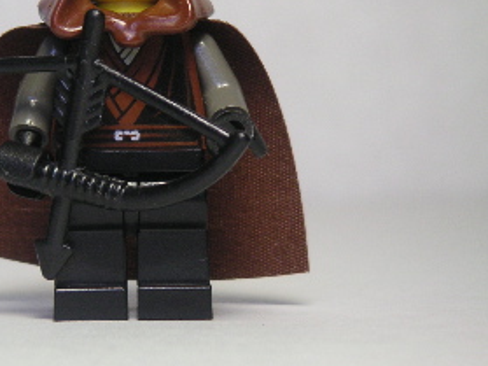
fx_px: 2297
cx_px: 120
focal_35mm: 163
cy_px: 102
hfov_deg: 12.1
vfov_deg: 9.1
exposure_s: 1/90
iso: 100
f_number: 3.6
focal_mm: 16.5
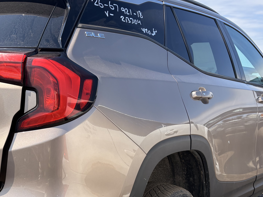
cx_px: 73
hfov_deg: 36.2
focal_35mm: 52
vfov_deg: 27.8
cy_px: 134
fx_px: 395
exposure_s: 1/1848
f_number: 1.6
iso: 50
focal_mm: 5.96
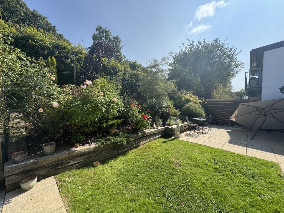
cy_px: 106
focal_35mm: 14
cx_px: 142
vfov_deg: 85.7
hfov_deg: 102.1
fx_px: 115
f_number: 2.2
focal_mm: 2.22
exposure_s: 1/804
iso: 40
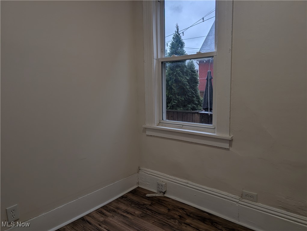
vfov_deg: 56.9
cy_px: 116
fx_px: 213
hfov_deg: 71.5
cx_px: 154
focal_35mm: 24
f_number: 1.68
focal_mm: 6.9
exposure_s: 1/835
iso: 26
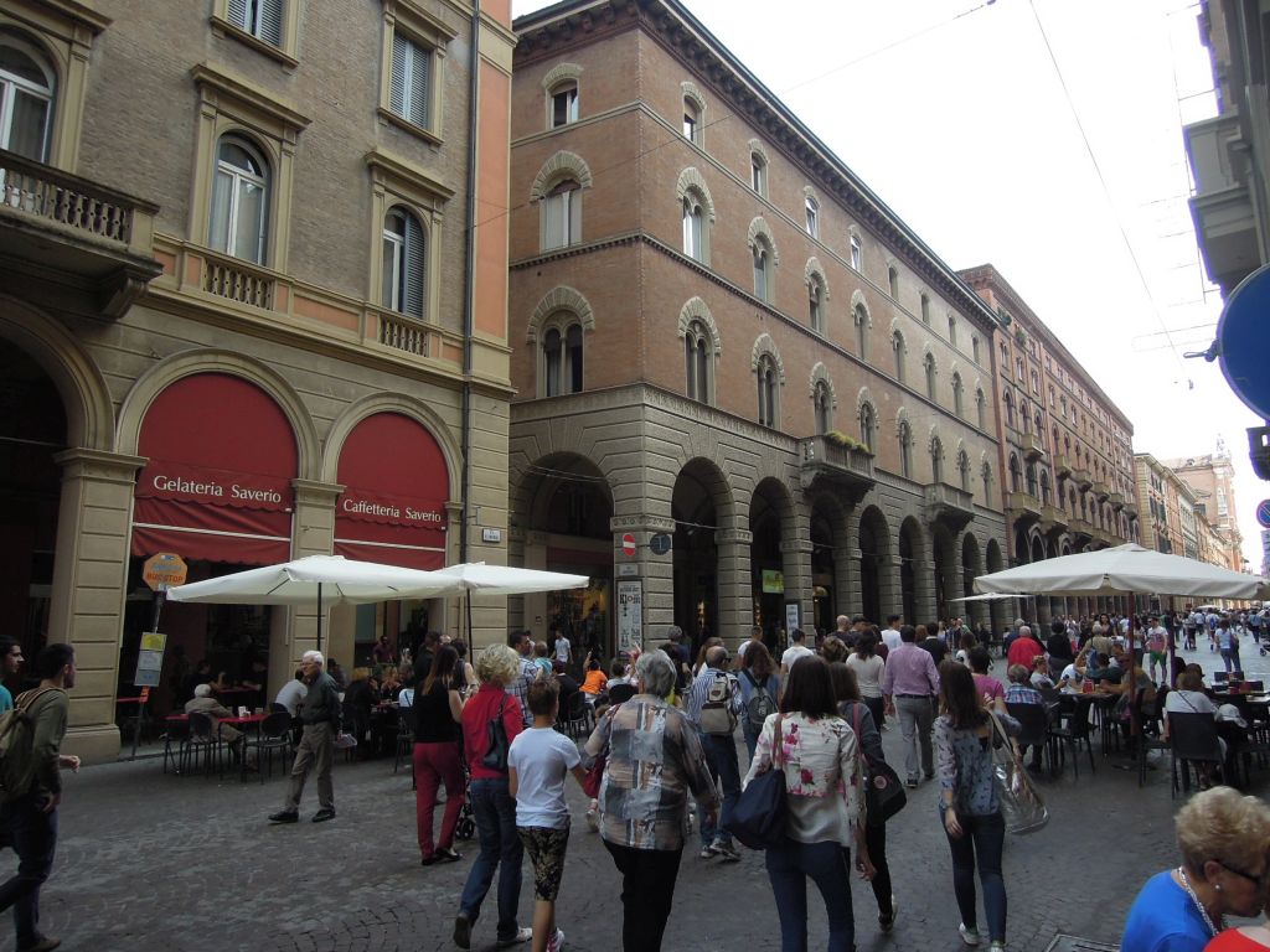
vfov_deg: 56.8
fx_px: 881
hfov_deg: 71.6
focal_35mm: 24
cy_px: 476
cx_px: 635
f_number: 2.8
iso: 160
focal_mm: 4.3
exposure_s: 1/640
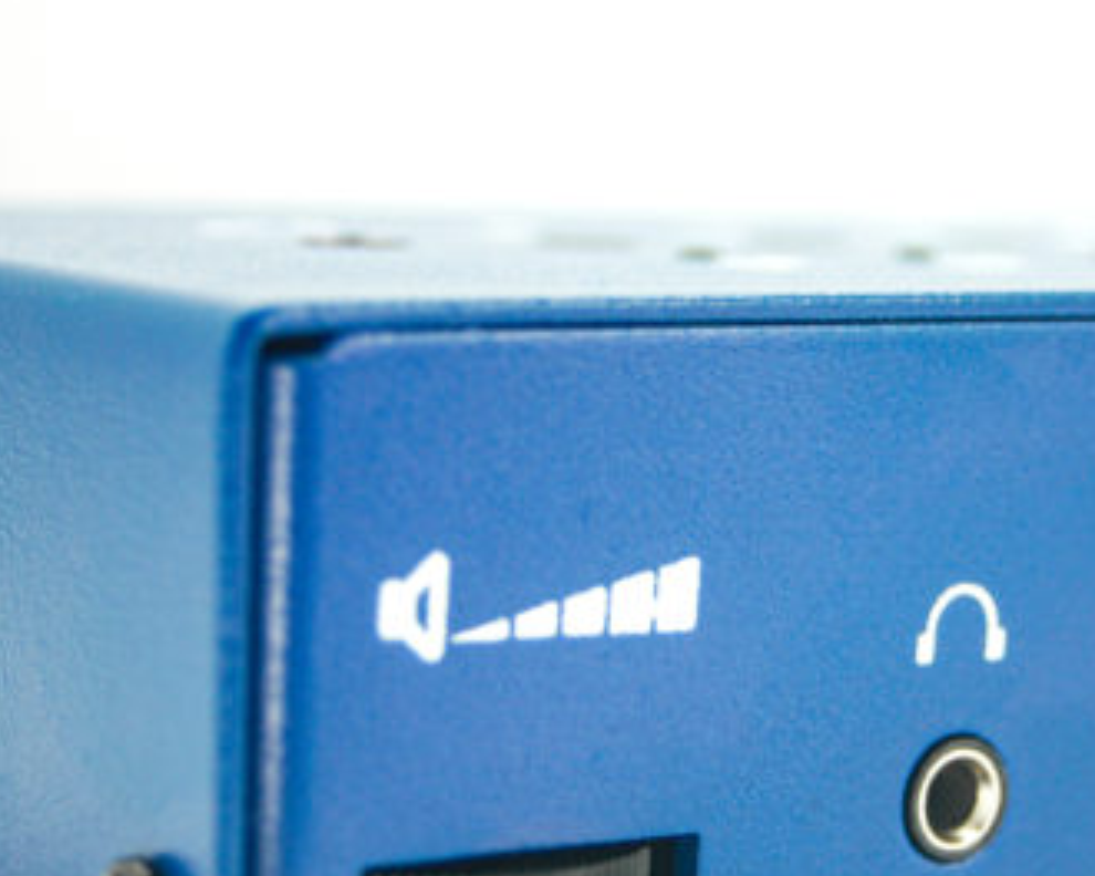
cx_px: 803
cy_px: 586
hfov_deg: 15.0
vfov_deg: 12.0
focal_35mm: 128
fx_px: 4148
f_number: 5.6
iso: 280
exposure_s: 1/125
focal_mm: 50
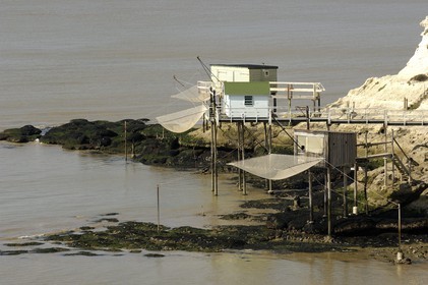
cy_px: 142
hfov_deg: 8.6
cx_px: 214
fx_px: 2851
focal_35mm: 240
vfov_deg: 5.7
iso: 100
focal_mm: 160
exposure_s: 1/320
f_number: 6
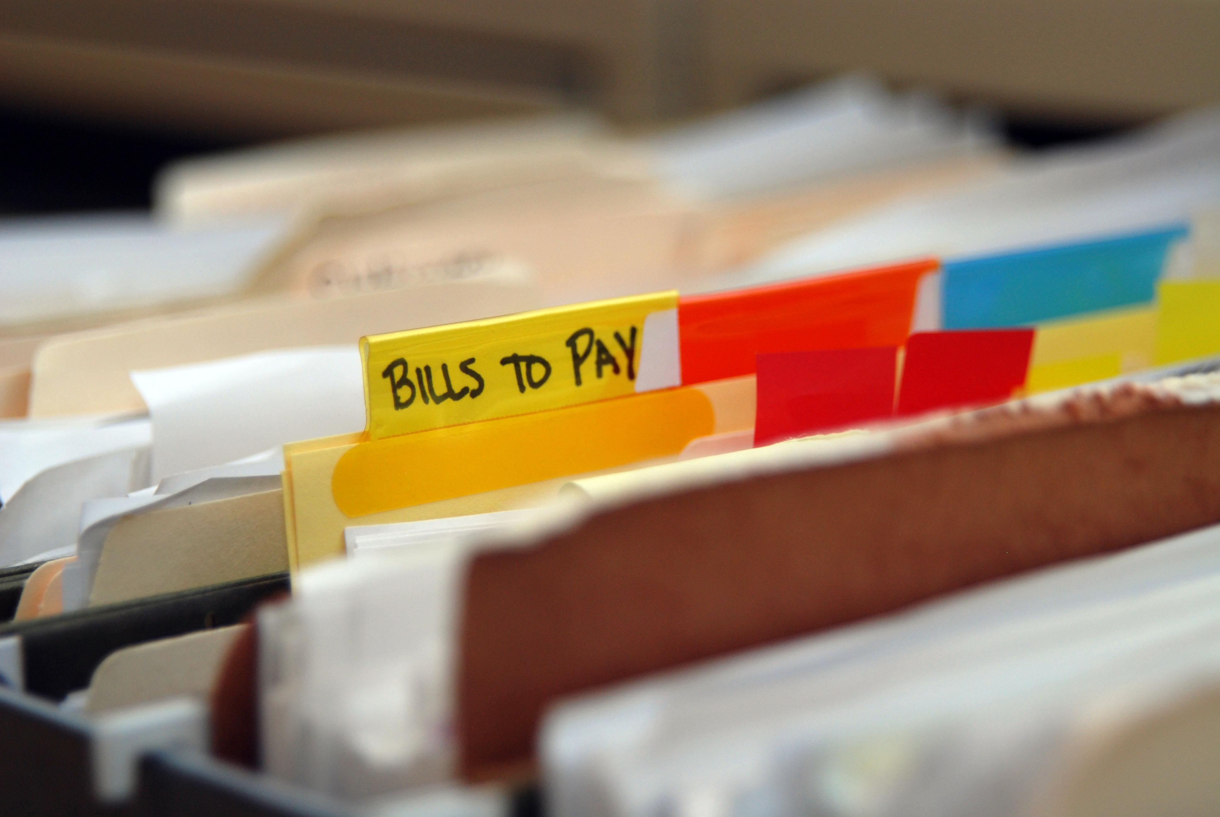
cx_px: 610
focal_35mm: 128
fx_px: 4326
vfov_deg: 10.8
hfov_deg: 16.1
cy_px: 408
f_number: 4
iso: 200
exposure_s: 1/60
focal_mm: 85
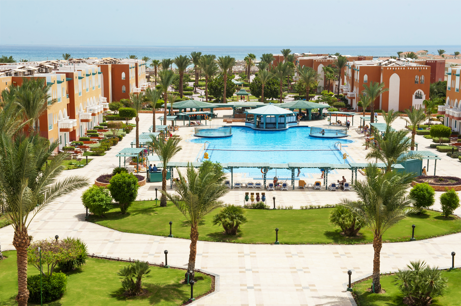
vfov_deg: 24.6
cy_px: 153
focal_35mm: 55
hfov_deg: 36.3
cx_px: 230
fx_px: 704
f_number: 11
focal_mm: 55
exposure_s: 1/400
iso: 200
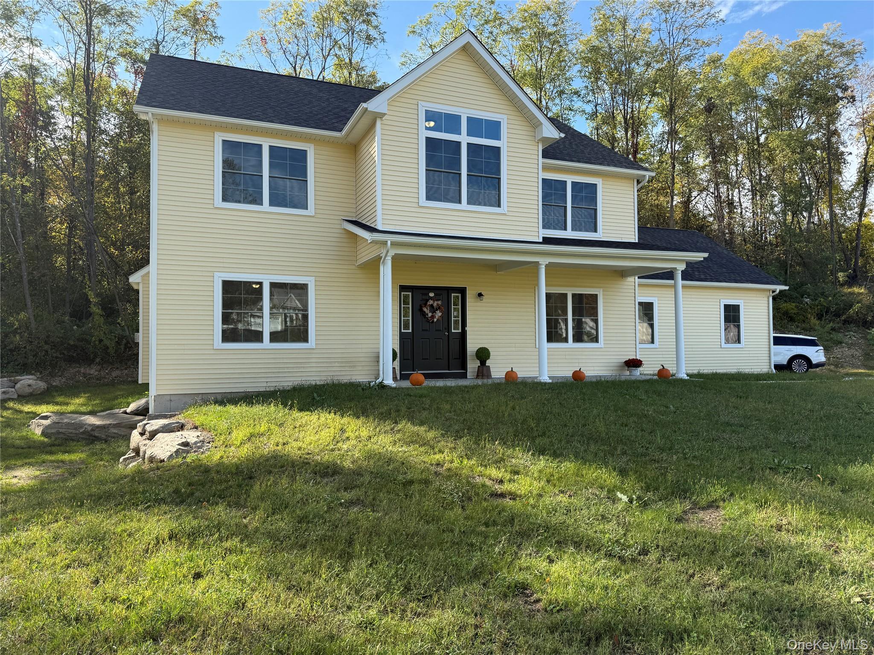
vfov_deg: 56.8
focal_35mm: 24
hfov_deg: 71.6
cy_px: 328
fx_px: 606
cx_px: 437
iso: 80
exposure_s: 1/1410
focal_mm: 6.76
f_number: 1.78
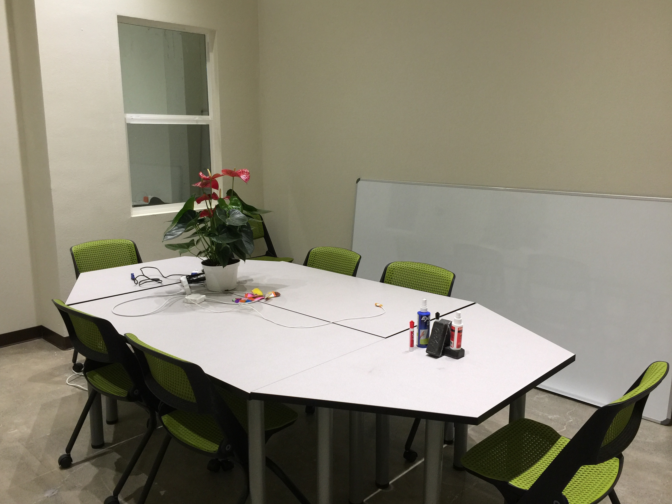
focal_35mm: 30
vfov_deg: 46.8
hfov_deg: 60.0
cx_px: 325
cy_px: 243
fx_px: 582
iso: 50
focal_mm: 4.15
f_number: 2.2
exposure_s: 1/30
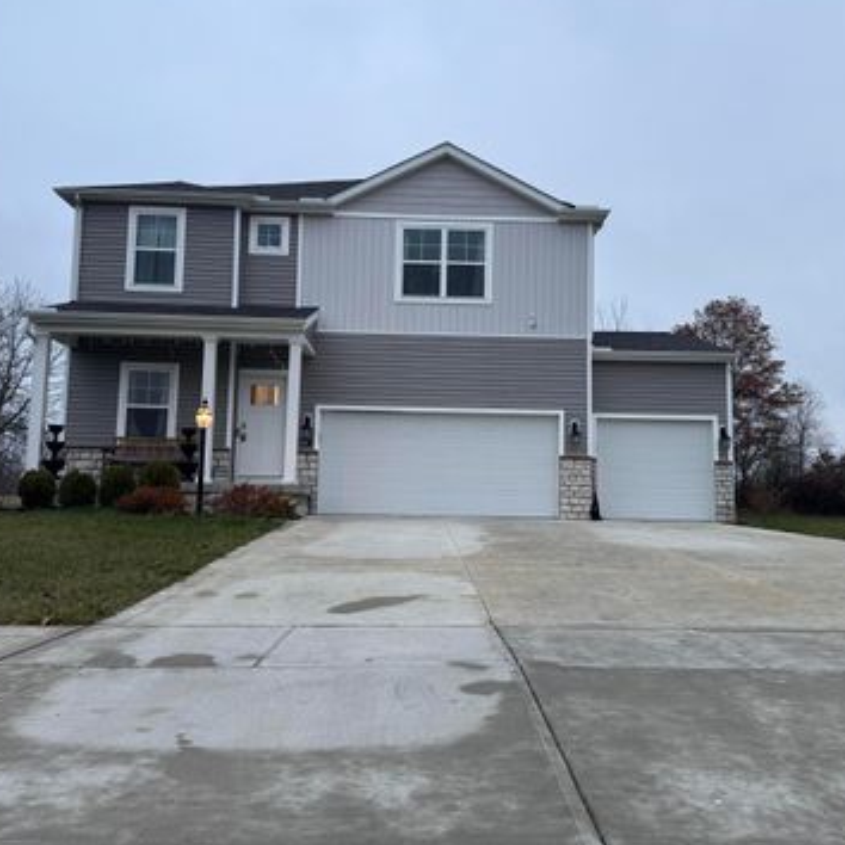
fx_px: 829
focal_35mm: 30
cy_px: 417
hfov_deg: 54.0
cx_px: 446
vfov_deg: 54.0
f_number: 1.78
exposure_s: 1/120
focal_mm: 6.76
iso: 160
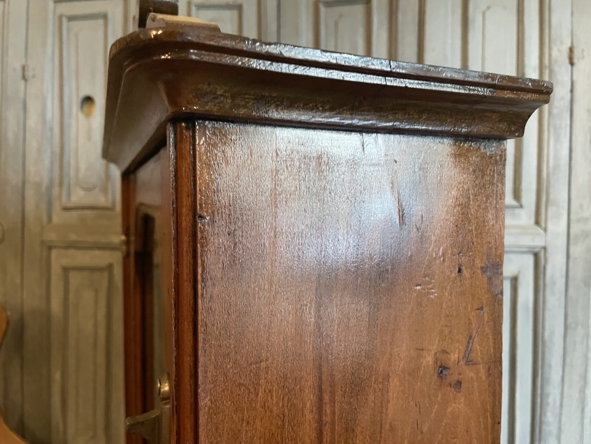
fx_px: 444
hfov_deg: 67.3
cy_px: 222
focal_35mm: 26
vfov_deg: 53.1
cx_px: 296
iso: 500
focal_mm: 4.2
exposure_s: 1/50
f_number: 1.6
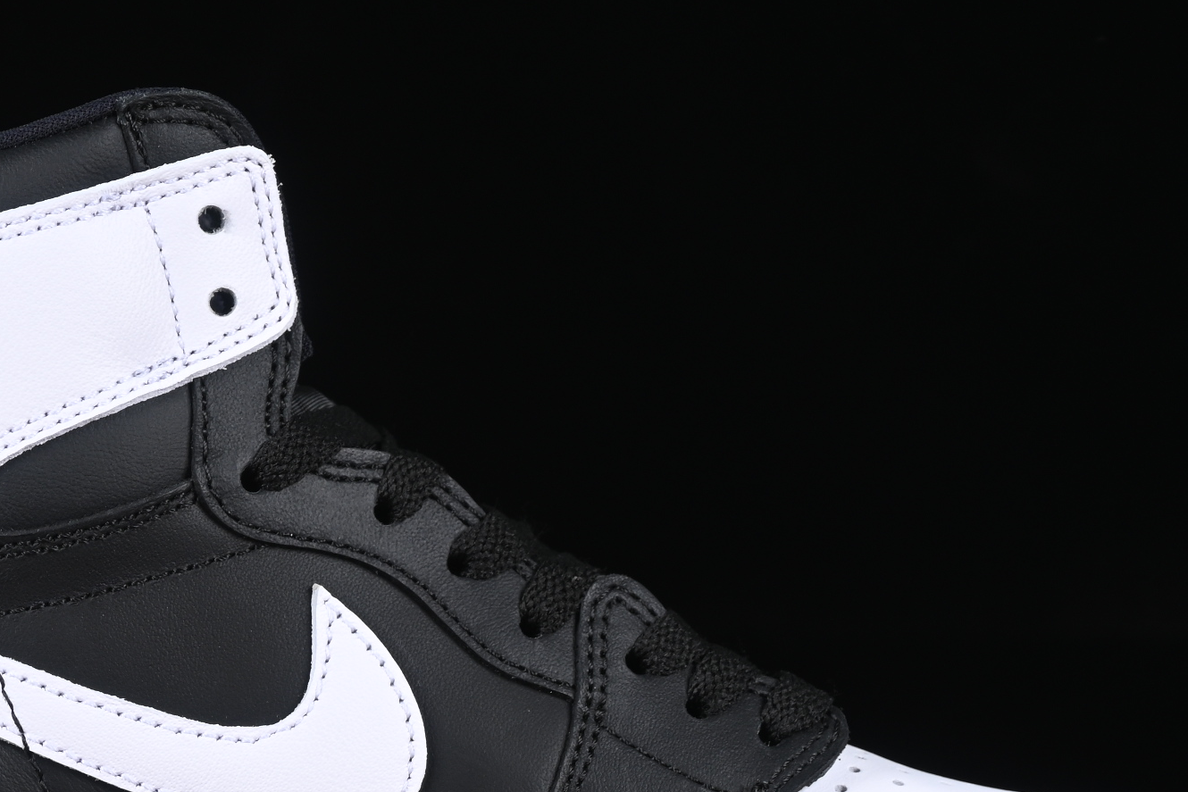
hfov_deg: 13.1
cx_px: 422
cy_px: 625
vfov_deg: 8.7
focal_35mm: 157
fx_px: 5181
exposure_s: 1/60
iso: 160
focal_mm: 50
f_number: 7.1
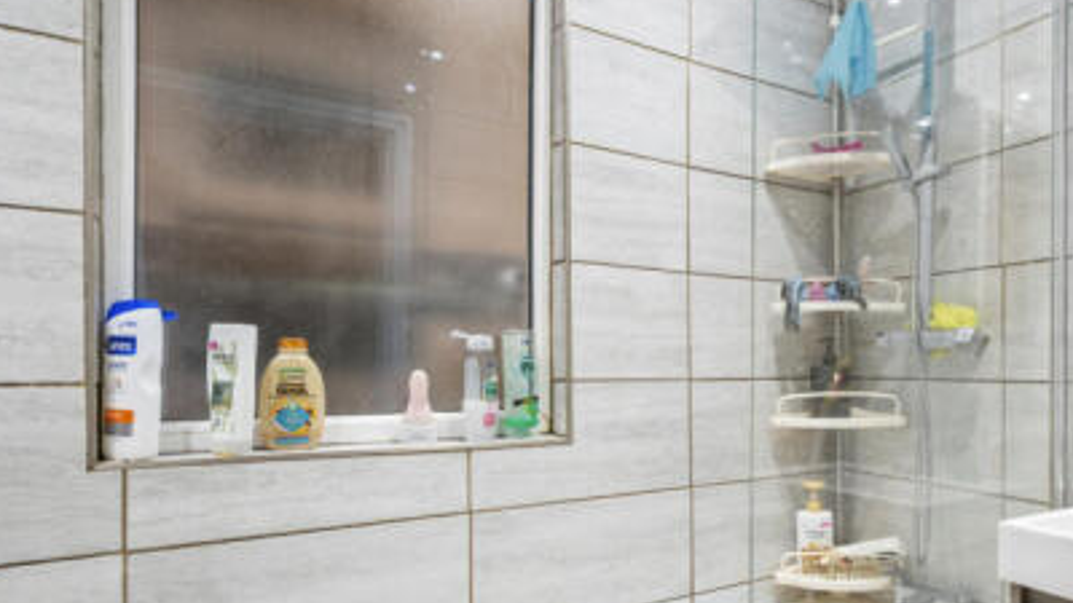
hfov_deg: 71.6
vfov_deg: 45.9
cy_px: 373
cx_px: 738
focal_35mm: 25
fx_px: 707
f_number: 16
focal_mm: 14.5
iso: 250
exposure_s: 1/1.67
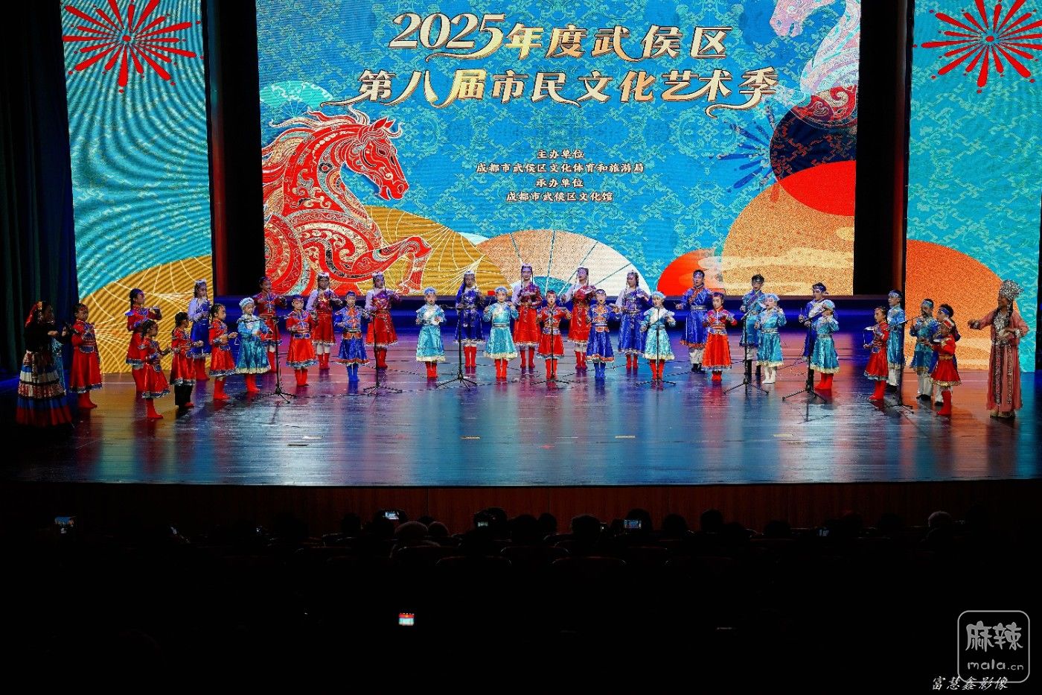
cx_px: 521
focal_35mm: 57
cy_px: 348
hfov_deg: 35.1
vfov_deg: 23.8
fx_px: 1650
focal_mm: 57
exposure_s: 1/30
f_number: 4.5
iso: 100
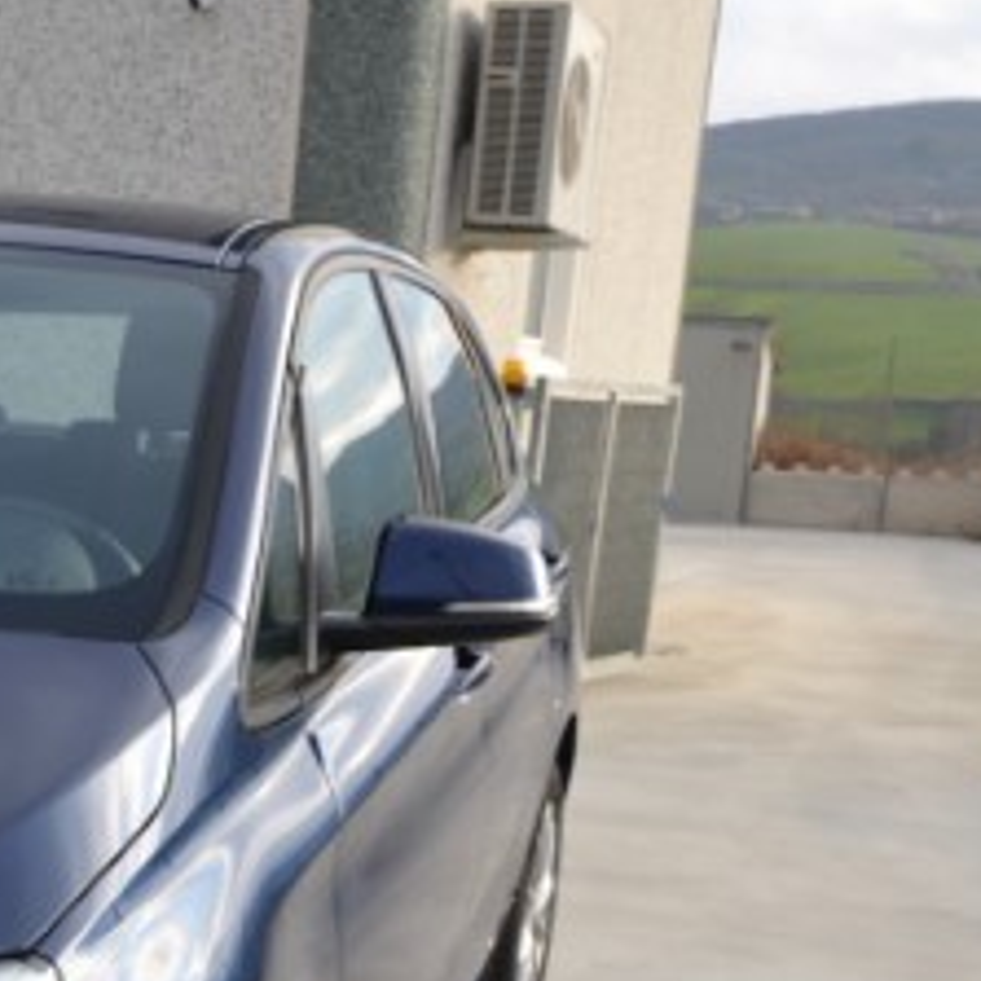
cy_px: 933
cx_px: -409
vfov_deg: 22.6
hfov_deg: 20.6
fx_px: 2373
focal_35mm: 74
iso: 125
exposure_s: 1/125
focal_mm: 18
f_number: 5.6
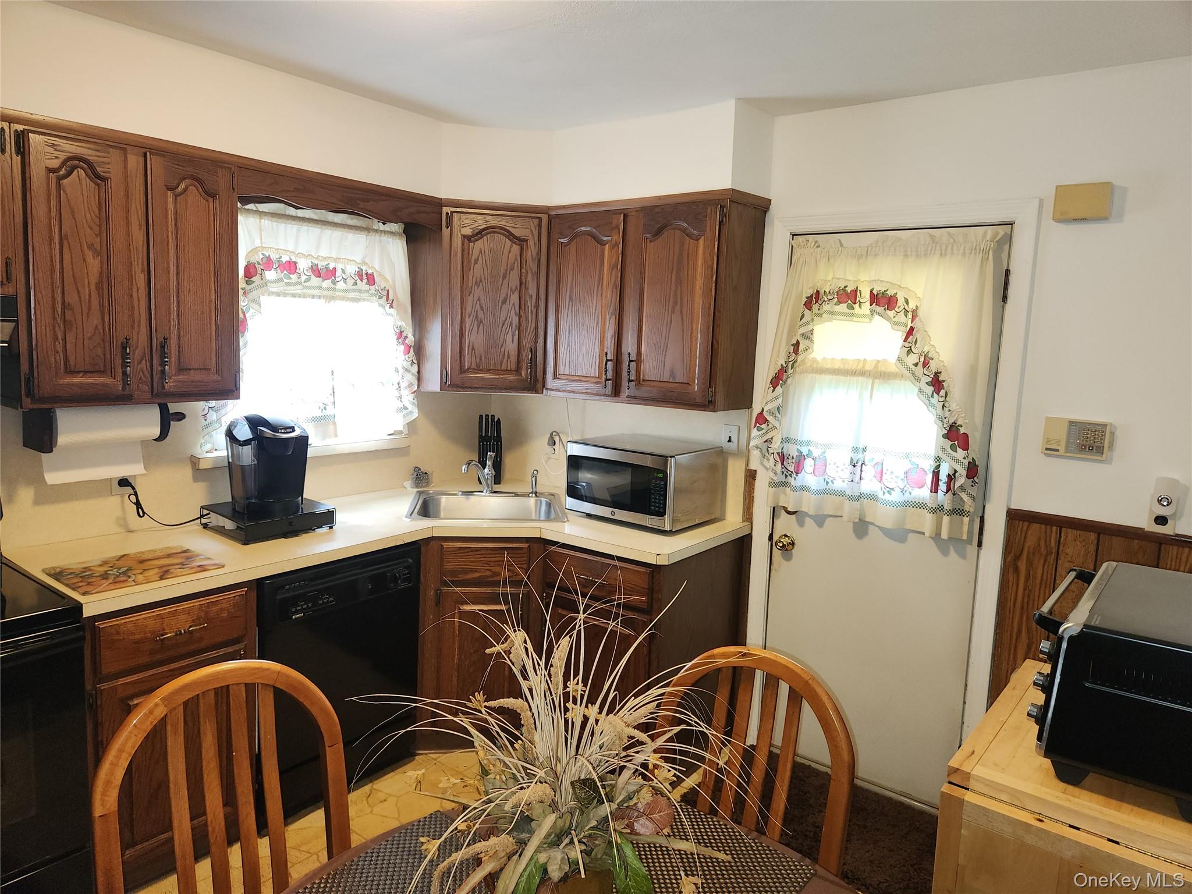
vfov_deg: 58.9
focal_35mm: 23
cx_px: 596
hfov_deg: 73.9
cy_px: 447
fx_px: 792
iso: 100
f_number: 1.8
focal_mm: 5.4
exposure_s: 1/30
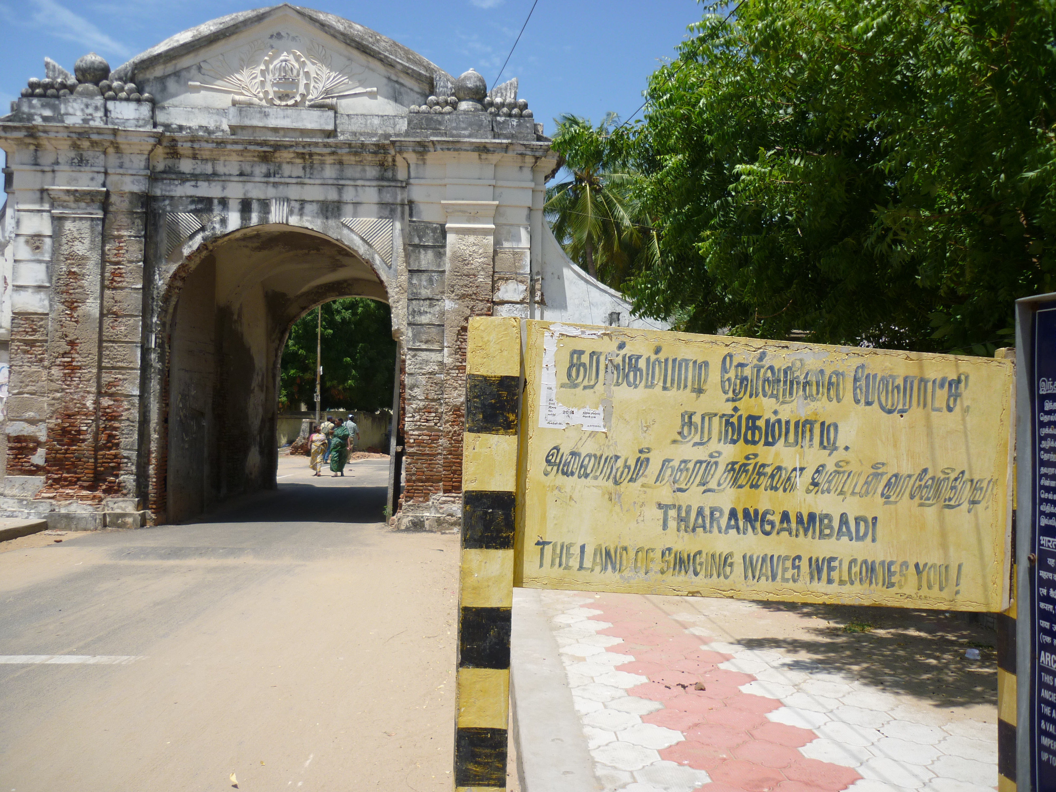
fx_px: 946
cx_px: 528
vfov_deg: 45.4
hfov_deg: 58.4
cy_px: 396
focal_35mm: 31
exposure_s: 1/200
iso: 80
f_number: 8
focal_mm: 5.5
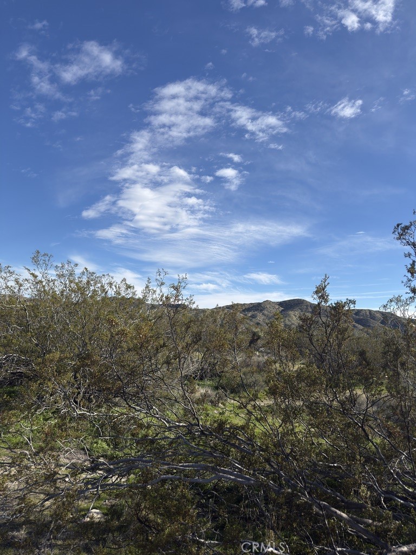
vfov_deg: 71.6
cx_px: 208
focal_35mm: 24
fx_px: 385
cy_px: 278
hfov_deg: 56.8
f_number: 1.78
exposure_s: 1/6173
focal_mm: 6.76
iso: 64
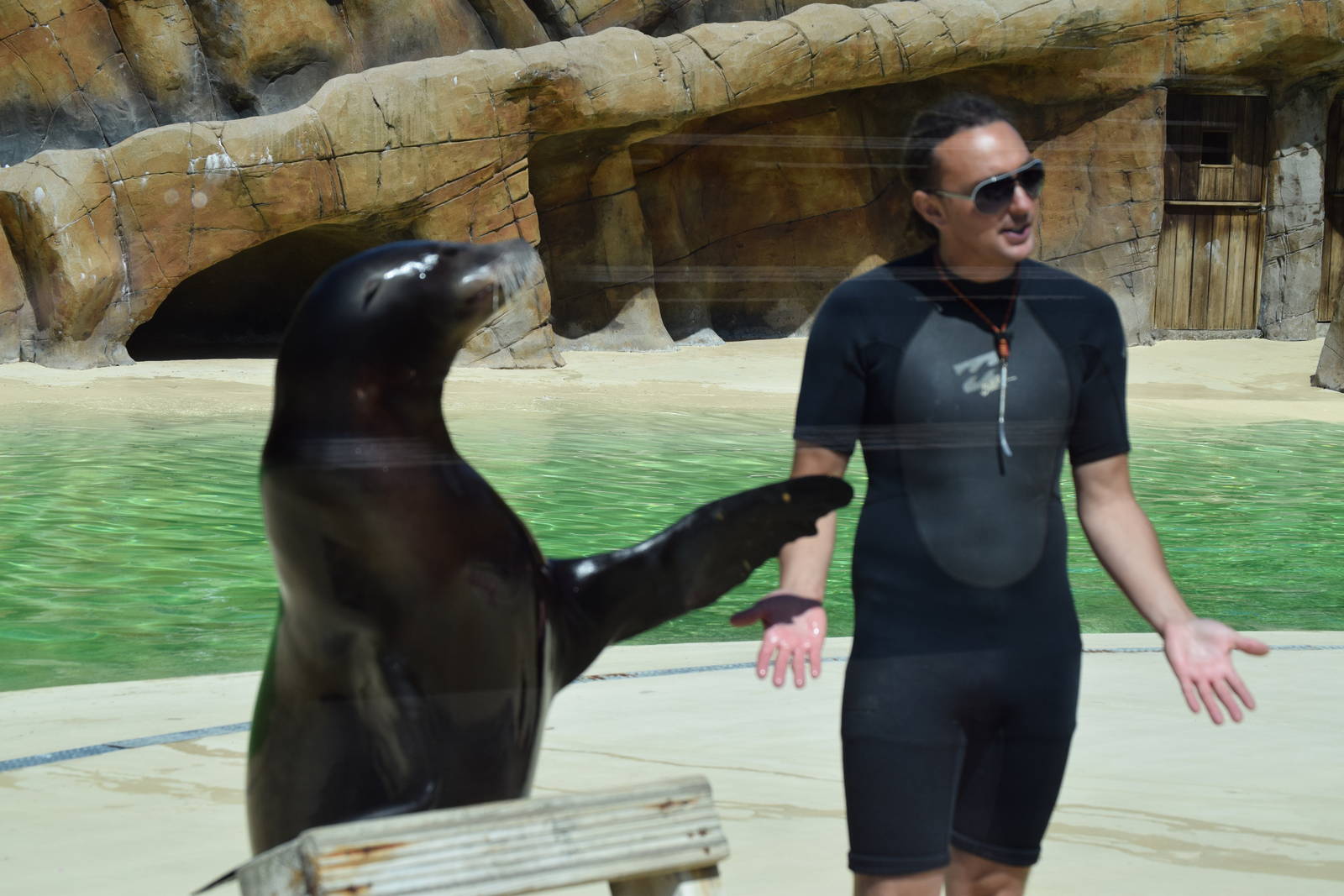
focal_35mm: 99
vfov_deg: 13.8
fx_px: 3696
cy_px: 448
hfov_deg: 20.6
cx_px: 672
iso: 400
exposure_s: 1/2000
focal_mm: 66
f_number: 7.1
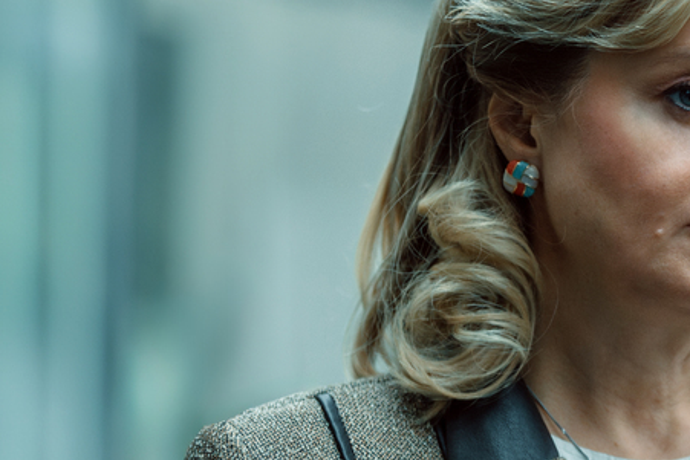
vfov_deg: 5.4
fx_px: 4889
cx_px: 704
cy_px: 216
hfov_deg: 8.0
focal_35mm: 255
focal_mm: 115
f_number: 2.8
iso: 1250
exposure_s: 1/125
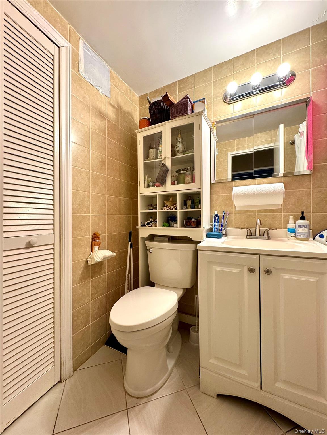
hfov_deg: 85.7
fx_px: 176
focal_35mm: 14
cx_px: 164
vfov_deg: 102.1
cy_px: 218
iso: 160
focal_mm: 2.22
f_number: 2.2
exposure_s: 1/60
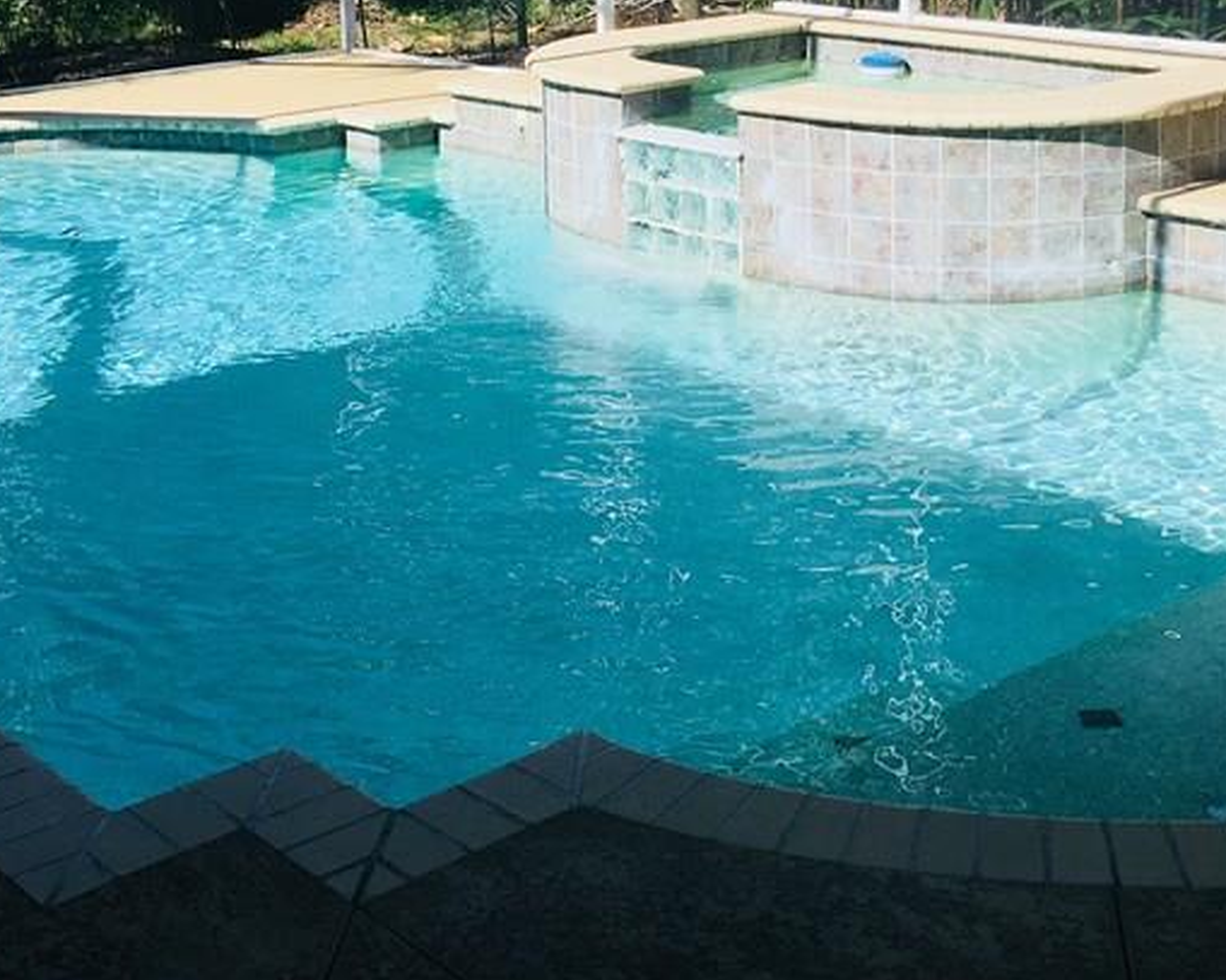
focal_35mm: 57
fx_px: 2068
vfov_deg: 25.8
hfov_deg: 33.0
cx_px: 660
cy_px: 101
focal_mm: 4.15
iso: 25
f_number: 2.2
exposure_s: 1/1012
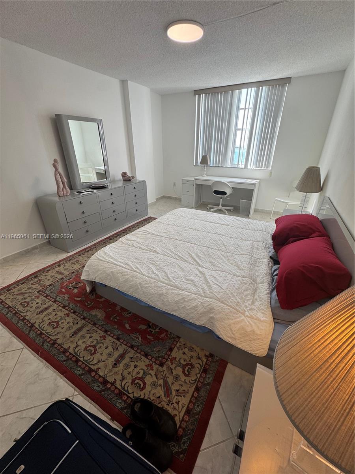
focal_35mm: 14
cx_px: 178
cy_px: 237
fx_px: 191
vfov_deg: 102.1
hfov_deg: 85.7
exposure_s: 1/120
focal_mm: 2.22
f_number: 2.2
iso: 50
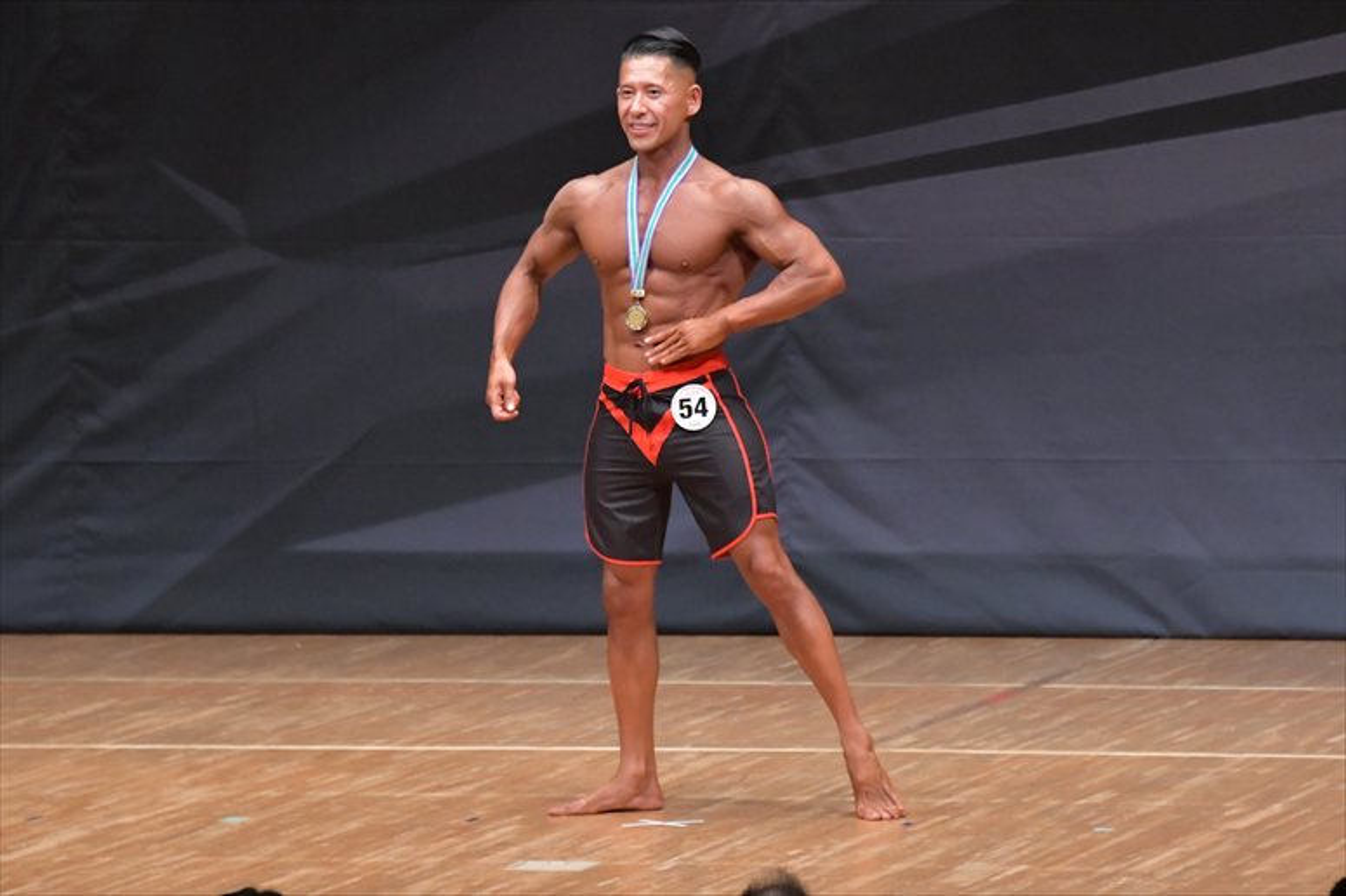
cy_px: 448
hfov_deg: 7.2
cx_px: 673
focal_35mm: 285
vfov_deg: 4.8
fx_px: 10651
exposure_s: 1/400
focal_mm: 190
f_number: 5.6
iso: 8000
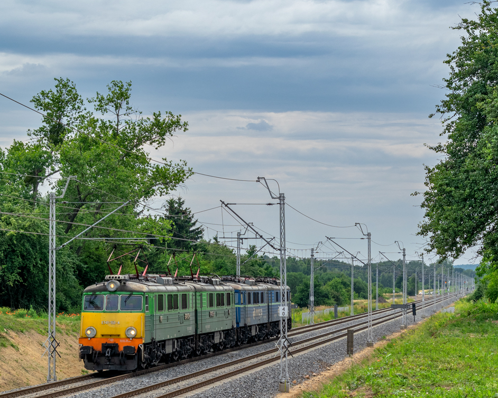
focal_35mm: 110
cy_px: 259
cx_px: 309
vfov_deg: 14.0
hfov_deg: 17.4
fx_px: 1622
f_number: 8
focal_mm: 46
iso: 125
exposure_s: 1/500
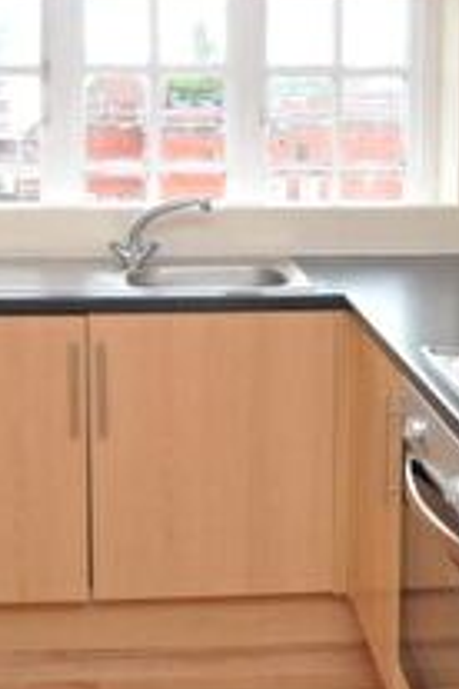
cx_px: 220
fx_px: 1065
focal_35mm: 56
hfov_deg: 24.3
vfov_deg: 35.0
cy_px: 170
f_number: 4.5
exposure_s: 1/60
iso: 500
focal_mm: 11
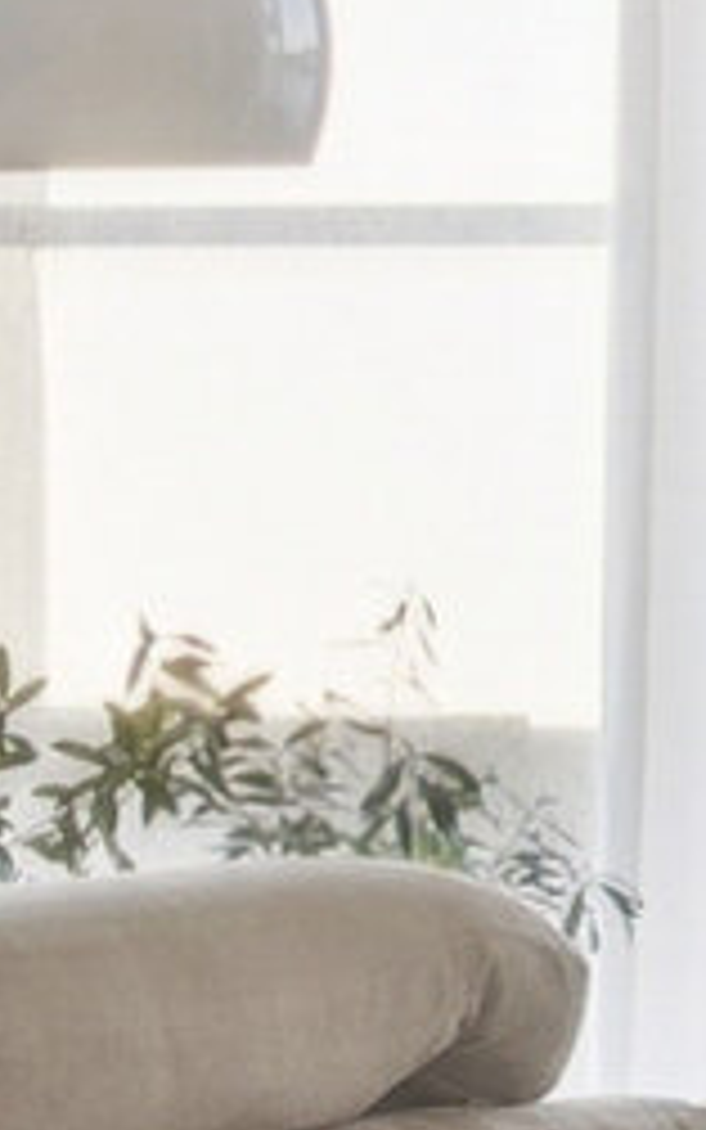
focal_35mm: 244
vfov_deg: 8.6
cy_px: 306
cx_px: 2424
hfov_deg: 5.0
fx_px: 7507
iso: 1000
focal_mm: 20
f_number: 11
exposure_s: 1/25
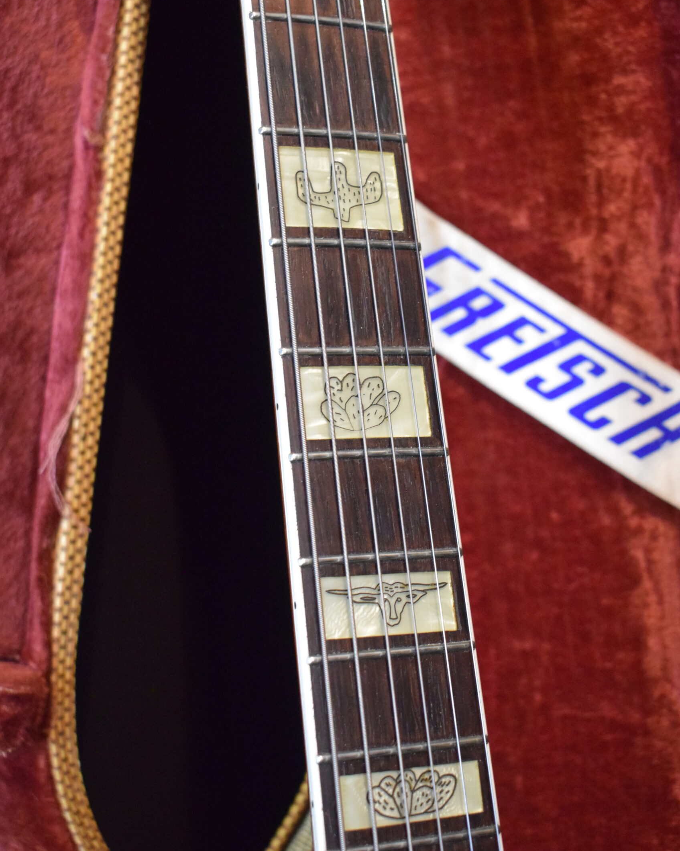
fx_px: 1499
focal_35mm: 60
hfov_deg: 25.6
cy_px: 354
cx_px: 342
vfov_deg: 31.6
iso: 4000
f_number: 4.5
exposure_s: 1/60
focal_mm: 35
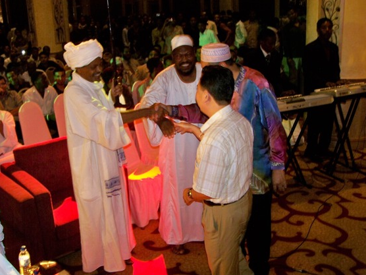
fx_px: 402
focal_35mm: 38
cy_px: 136
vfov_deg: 37.7
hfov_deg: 48.9
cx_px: 165
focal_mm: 5.85
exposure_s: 1/30
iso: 200
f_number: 2.8
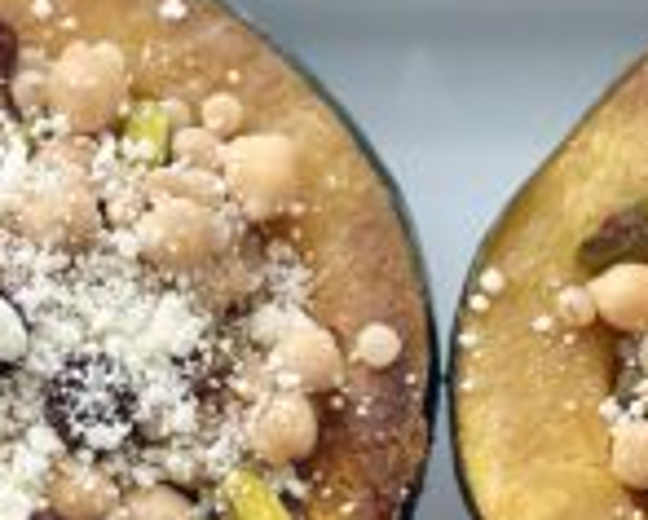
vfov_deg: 9.5
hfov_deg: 12.1
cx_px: 439
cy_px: 784
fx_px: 3053
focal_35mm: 159
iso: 250
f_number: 1.78
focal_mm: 6.86
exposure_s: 1/60
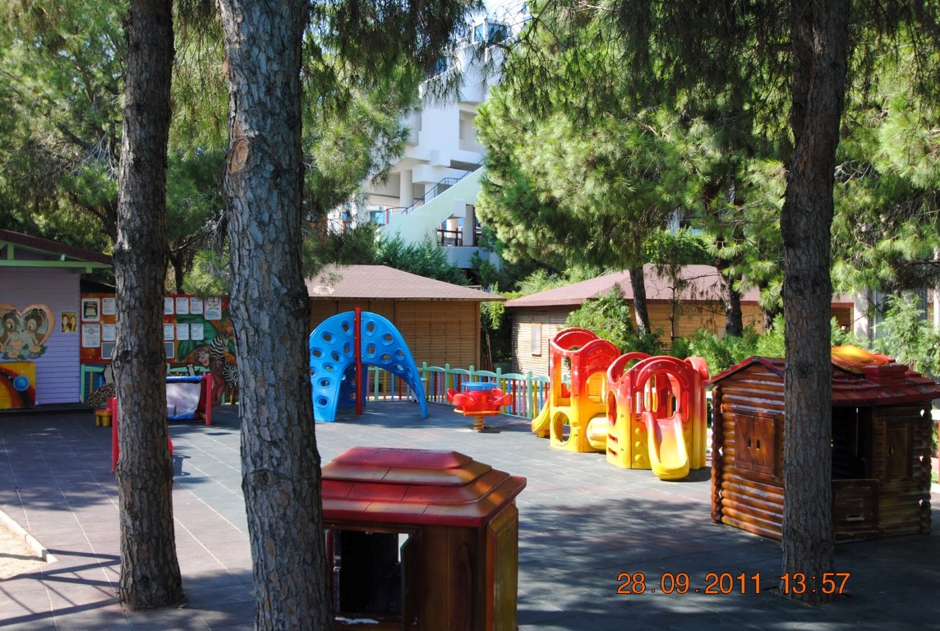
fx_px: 942
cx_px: 470
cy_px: 316
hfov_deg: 53.0
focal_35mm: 36
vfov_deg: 37.0
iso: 140
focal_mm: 24
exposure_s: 1/125
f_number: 5.6
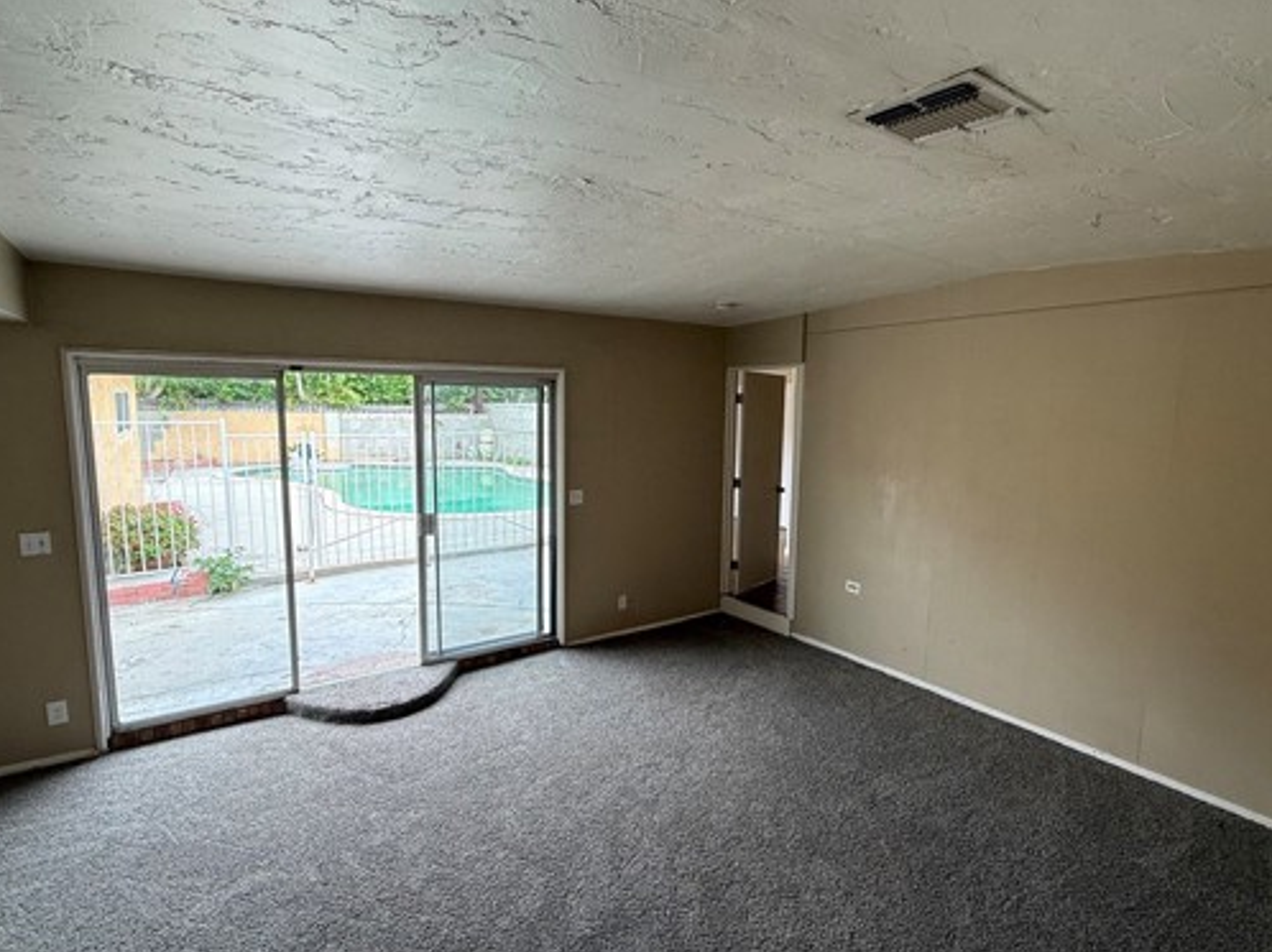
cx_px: 662
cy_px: 482
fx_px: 661
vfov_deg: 71.5
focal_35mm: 18
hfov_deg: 87.7
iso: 64
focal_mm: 2.22
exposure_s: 1/111
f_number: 2.2
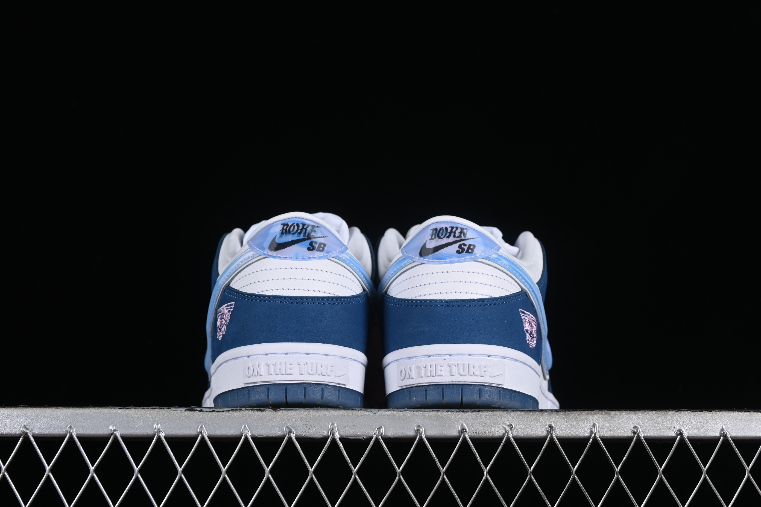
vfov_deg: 18.2
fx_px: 1585
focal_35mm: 75
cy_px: 254
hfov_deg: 27.0
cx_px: 380
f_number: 8
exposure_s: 1/60
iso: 160
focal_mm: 50
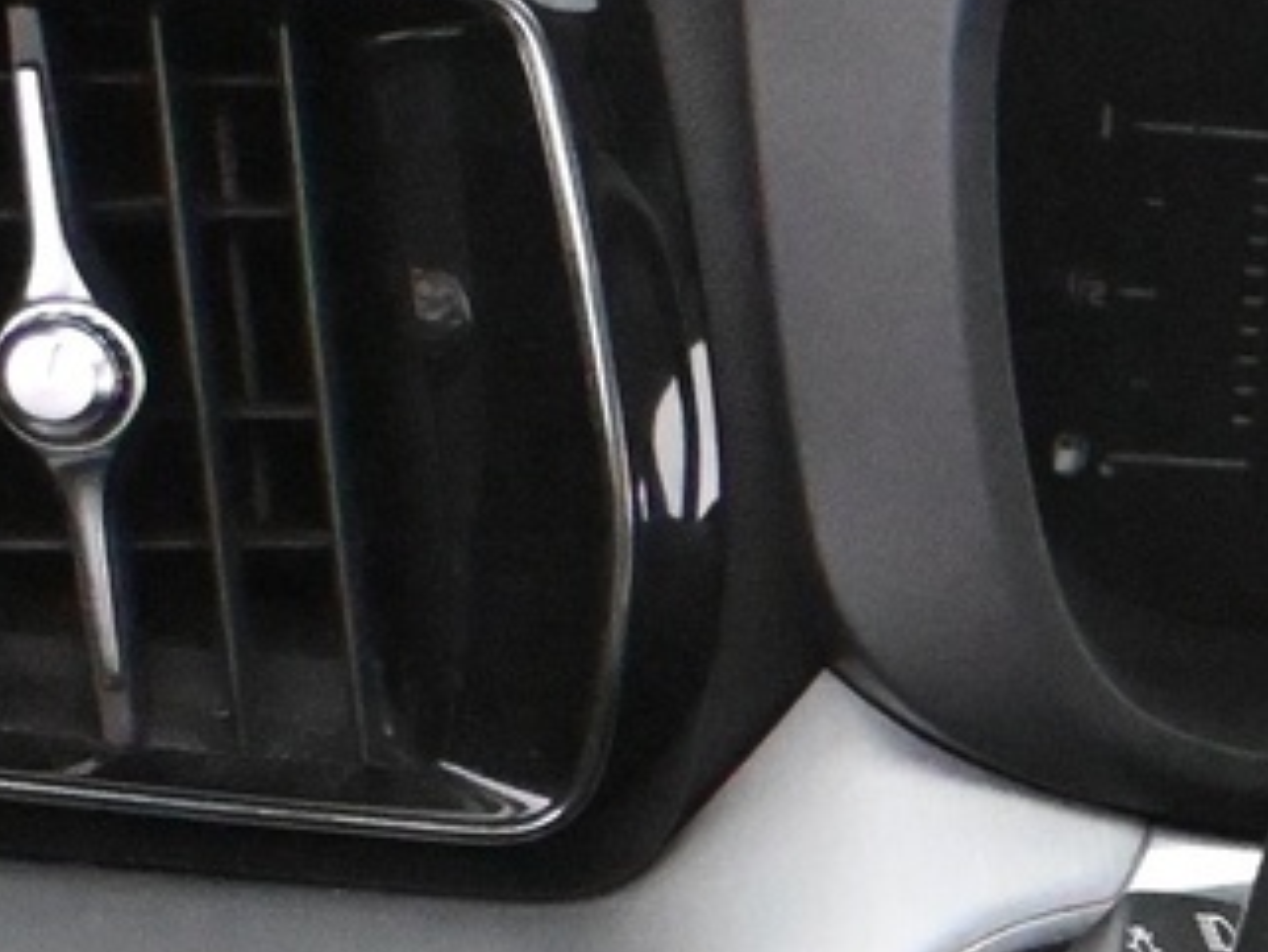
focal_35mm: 200
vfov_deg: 7.3
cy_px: 1288
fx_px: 7337
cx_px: 2801
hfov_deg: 9.1
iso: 12800
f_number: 4.5
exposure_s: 1/60
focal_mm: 27.5
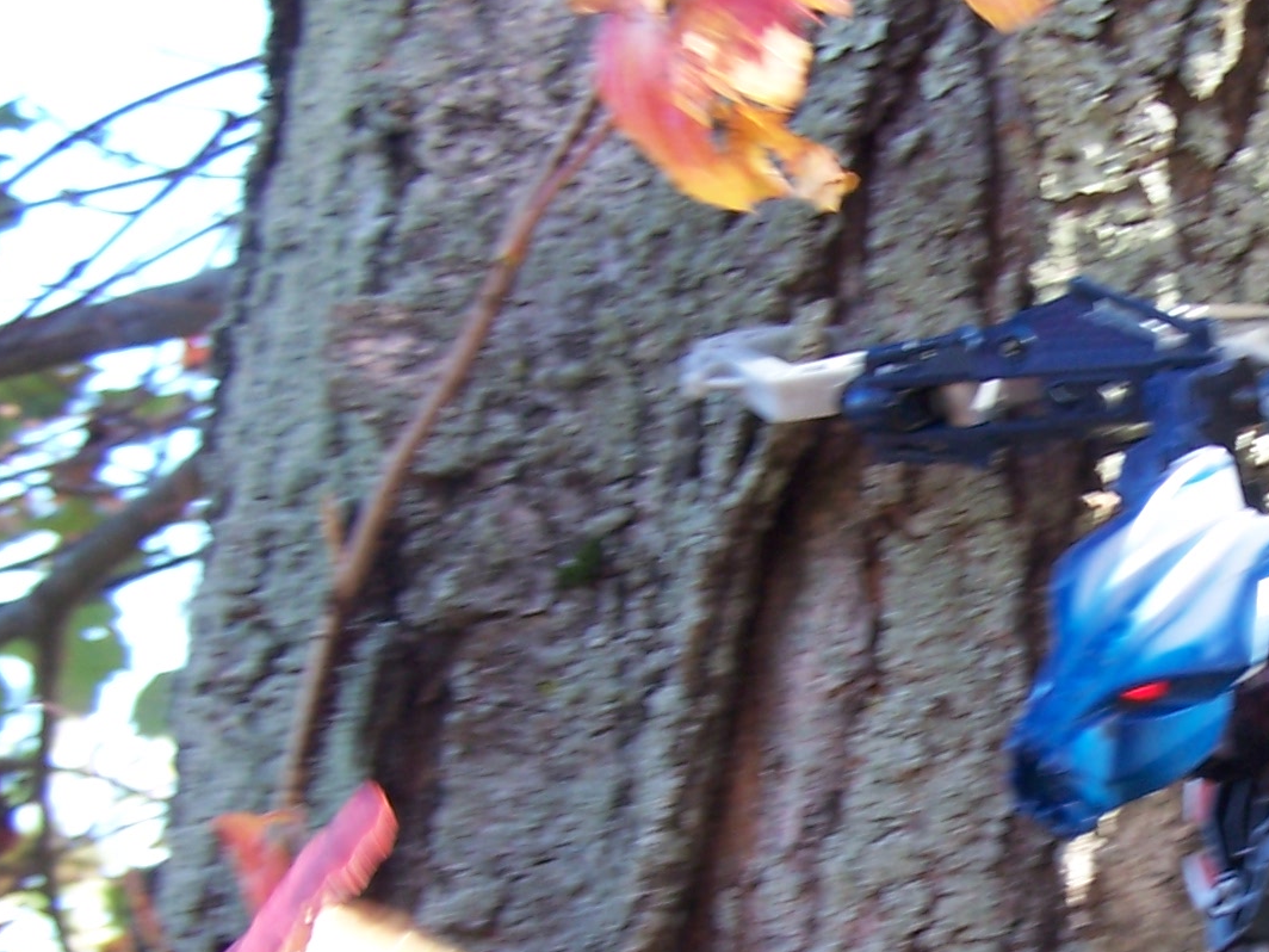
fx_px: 3373
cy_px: 737
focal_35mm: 92
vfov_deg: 16.0
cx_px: 1358
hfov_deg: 20.4
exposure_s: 1/80
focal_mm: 6.3
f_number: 2.8
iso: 80
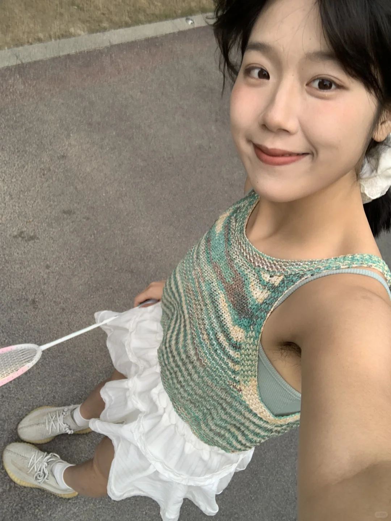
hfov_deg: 44.2
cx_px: 196
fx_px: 482
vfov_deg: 56.8
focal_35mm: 32
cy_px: 260
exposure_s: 1/121
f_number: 2.2
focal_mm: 2.87
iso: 32
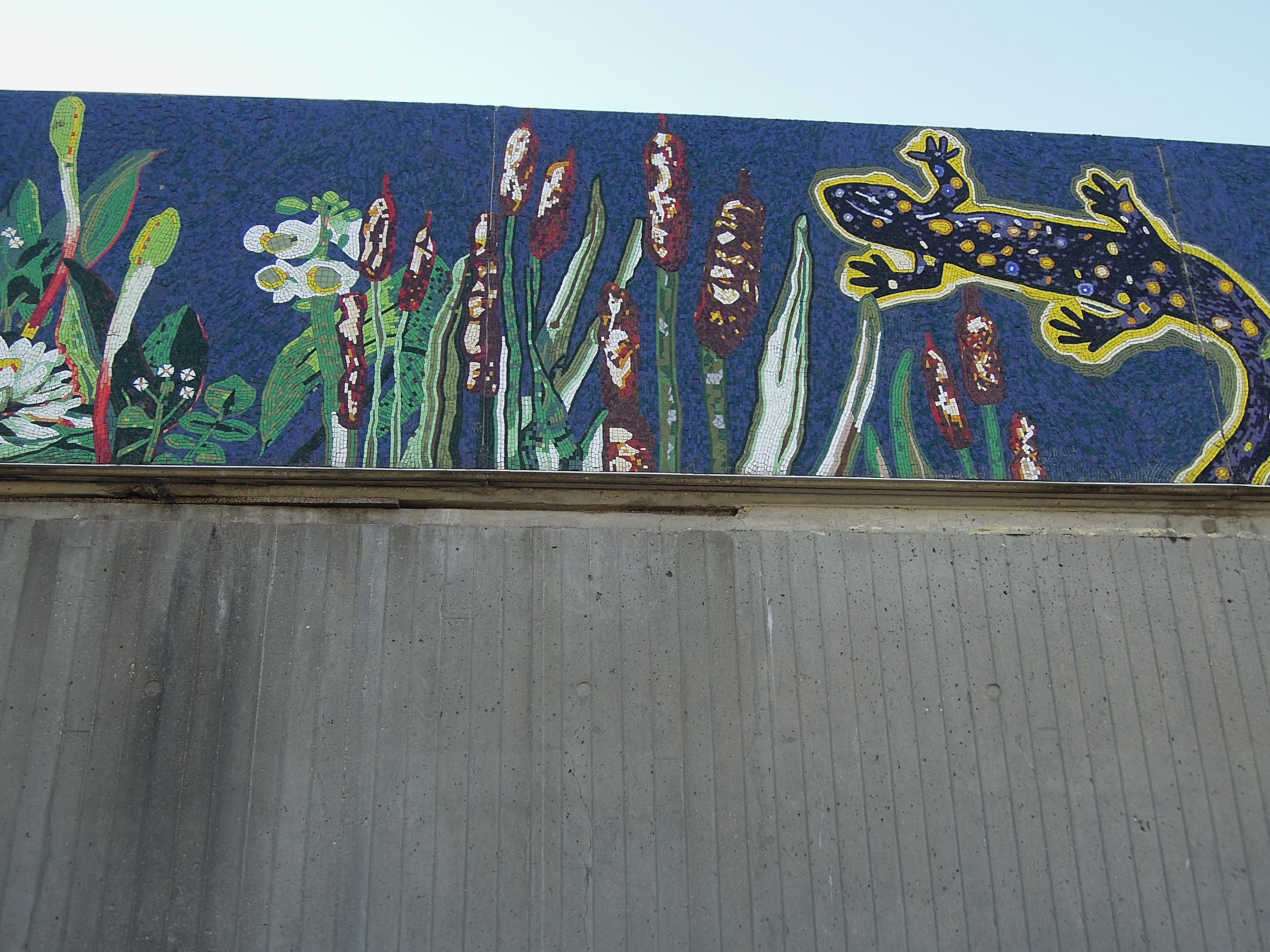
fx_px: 1284
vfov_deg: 40.7
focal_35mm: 35
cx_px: 635
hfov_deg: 52.6
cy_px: 476
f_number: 3.2
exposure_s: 1/500
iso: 160
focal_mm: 6.3
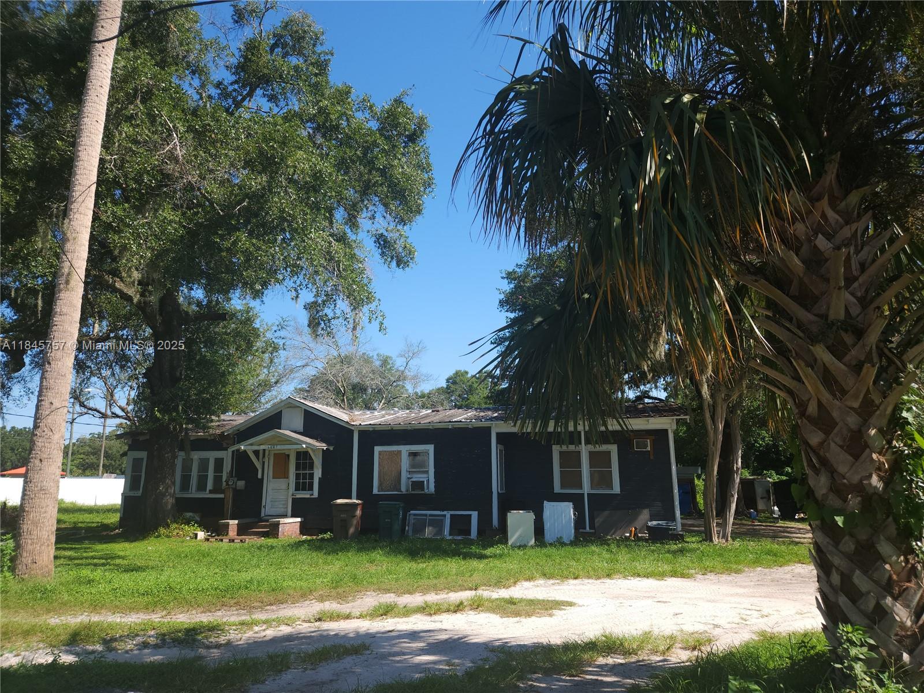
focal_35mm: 23
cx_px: 462
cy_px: 346
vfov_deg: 58.9
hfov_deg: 73.9
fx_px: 614
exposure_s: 1/1248
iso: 40
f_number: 1.8
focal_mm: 5.4
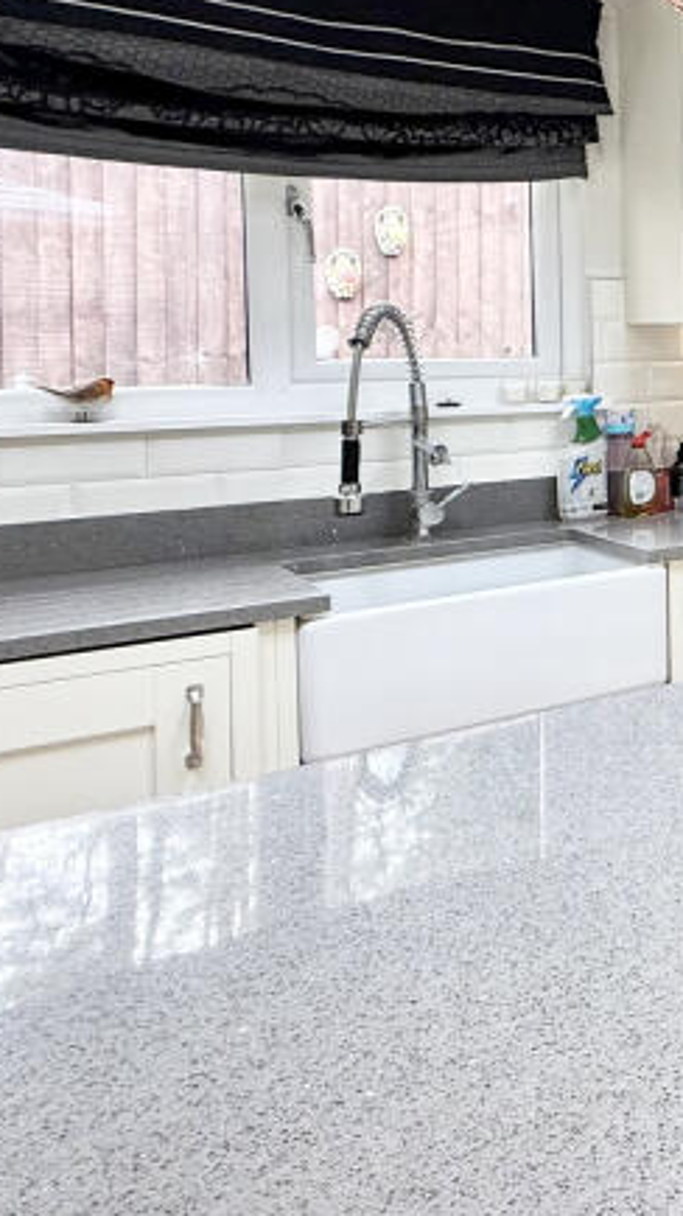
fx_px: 1160
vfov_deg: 53.7
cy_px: 367
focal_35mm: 36
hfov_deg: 21.4
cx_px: 1234
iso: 160
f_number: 2.2
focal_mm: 2.22
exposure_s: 1/100
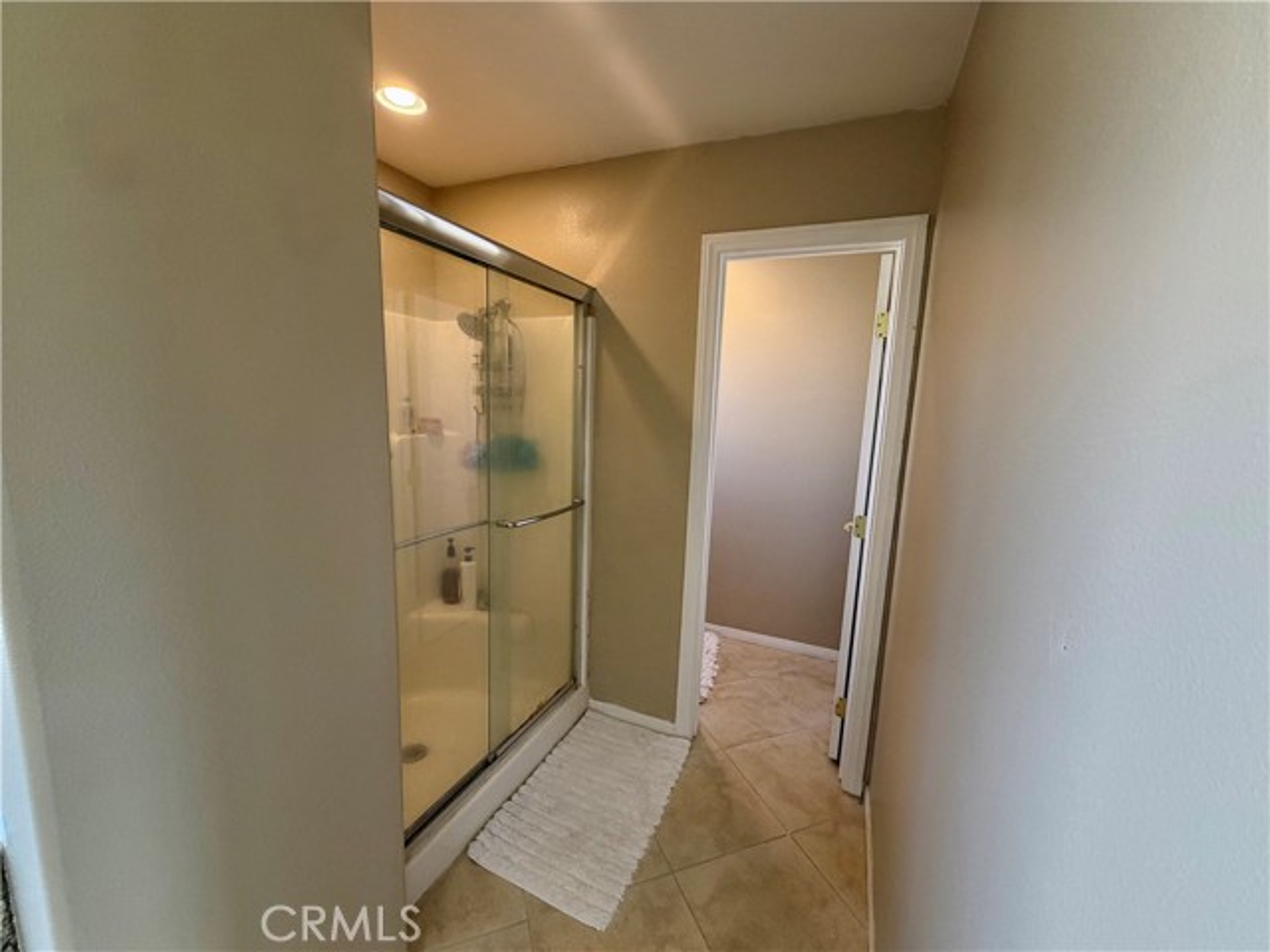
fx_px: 514
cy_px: 476
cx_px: 635
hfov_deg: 102.1
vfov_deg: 85.7
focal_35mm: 14
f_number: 2.2
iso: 250
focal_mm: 2.22
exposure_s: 1/120
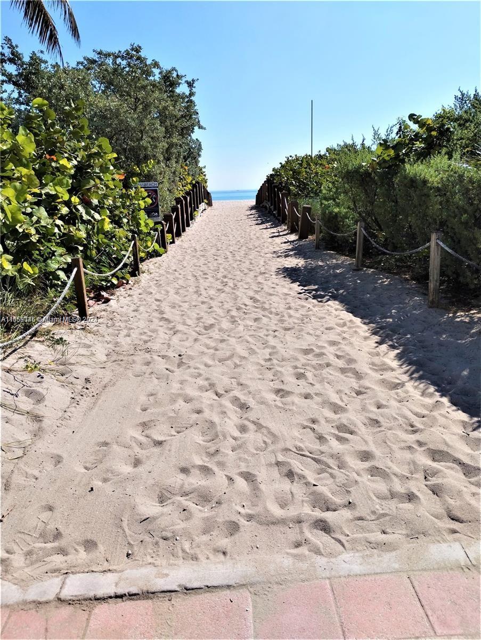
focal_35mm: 28
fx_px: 518
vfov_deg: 63.4
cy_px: 320
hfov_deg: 49.8
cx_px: 240
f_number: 1.8
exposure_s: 1/1105
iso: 100
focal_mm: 4.27
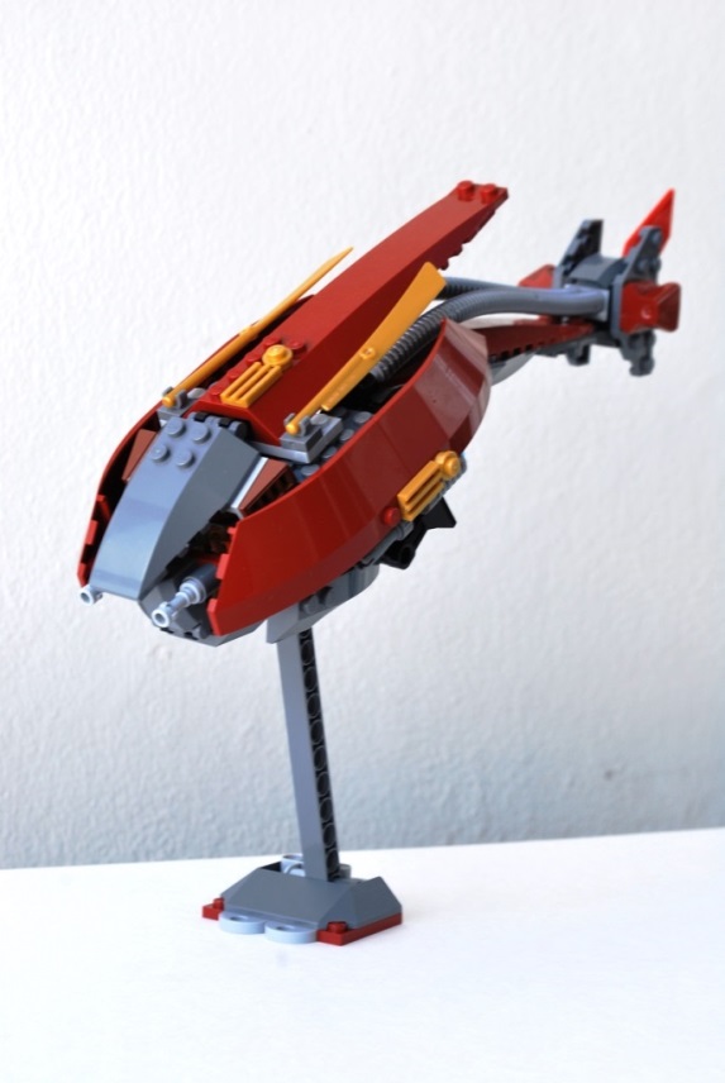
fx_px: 2349
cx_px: 362
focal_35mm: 78
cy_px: 542
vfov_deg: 26.0
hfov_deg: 17.5
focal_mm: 52
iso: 100
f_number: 11
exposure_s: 1/25
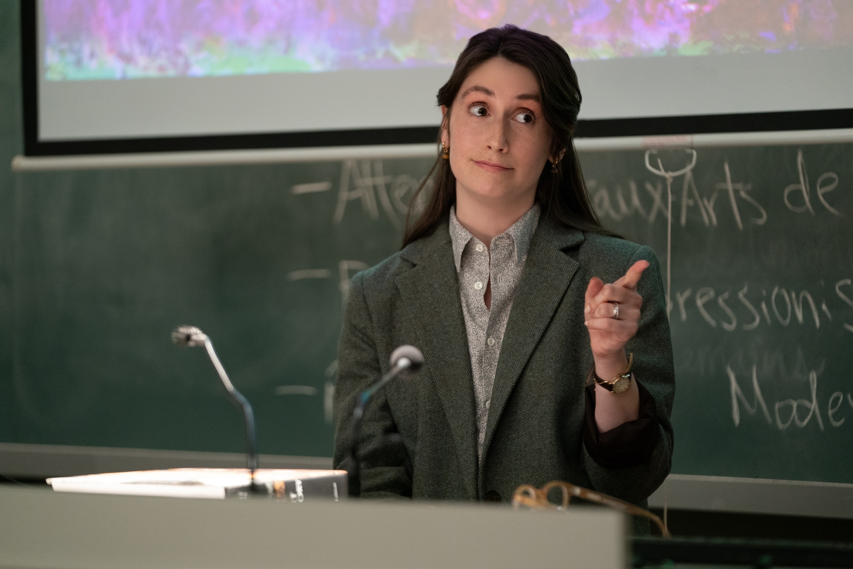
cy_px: 284
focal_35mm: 132
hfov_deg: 15.5
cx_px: 426
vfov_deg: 10.4
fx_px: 3127
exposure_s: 1/160
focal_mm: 132
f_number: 2.8
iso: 3200
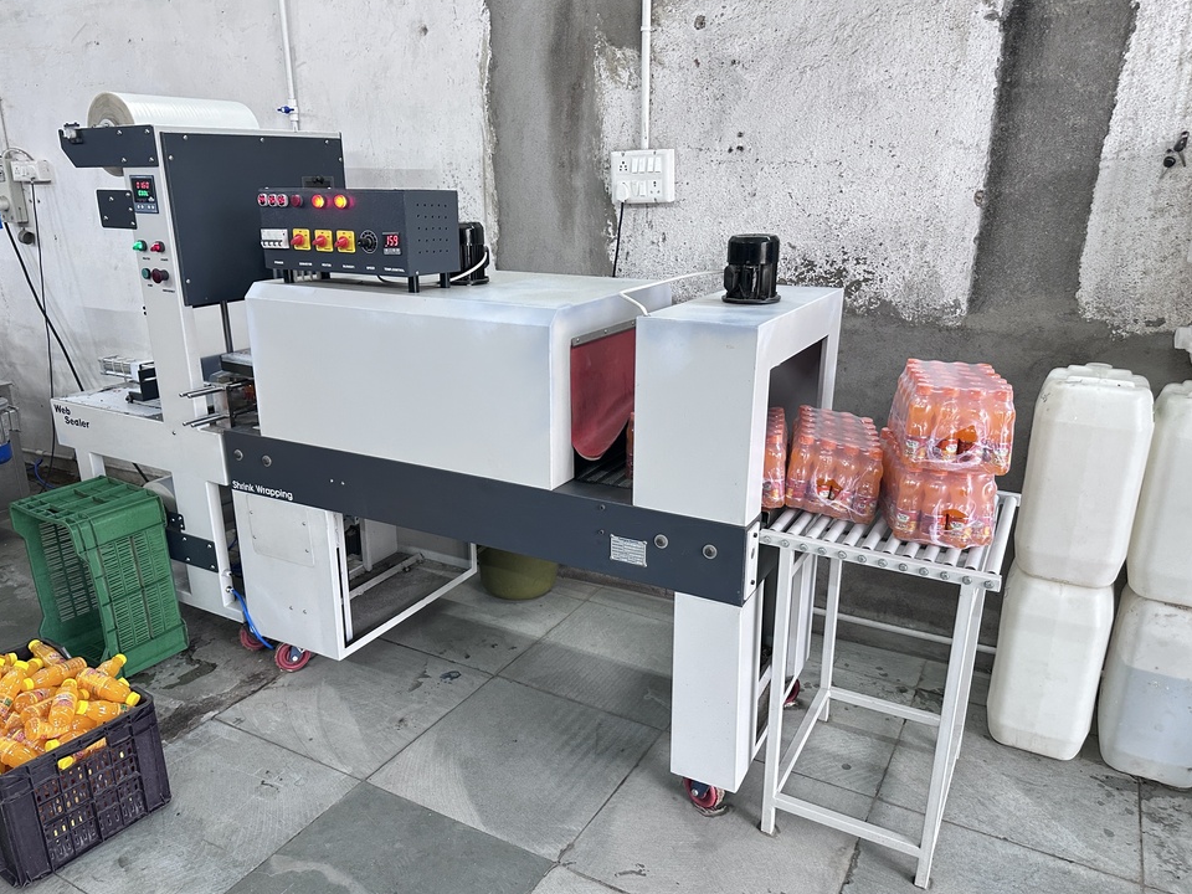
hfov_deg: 69.4
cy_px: 457
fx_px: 861
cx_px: 576
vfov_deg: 54.9
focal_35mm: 25
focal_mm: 6.86
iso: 250
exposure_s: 1/71
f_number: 1.78
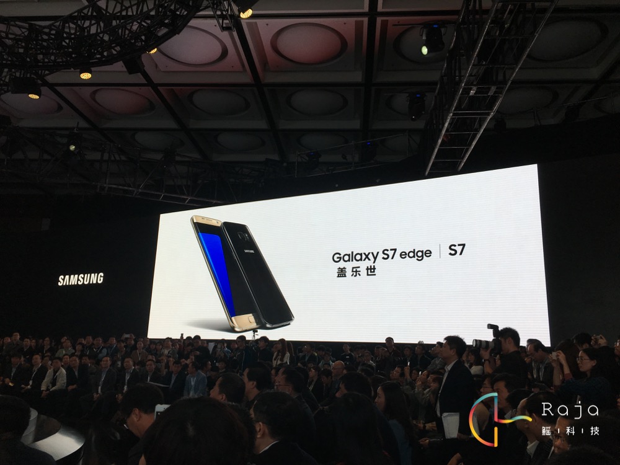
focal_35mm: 29
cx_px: 310
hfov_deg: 61.7
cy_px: 232
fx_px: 519
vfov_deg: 48.2
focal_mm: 4.15
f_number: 2.2
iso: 25
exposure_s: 1/100
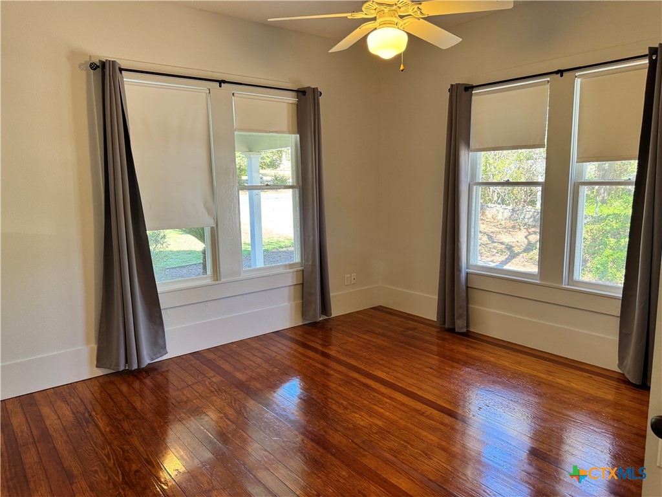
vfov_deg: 56.8
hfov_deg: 71.6
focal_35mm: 24
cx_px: 331
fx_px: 459
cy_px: 248
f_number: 1.78
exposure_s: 1/120
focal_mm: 6.76
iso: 160
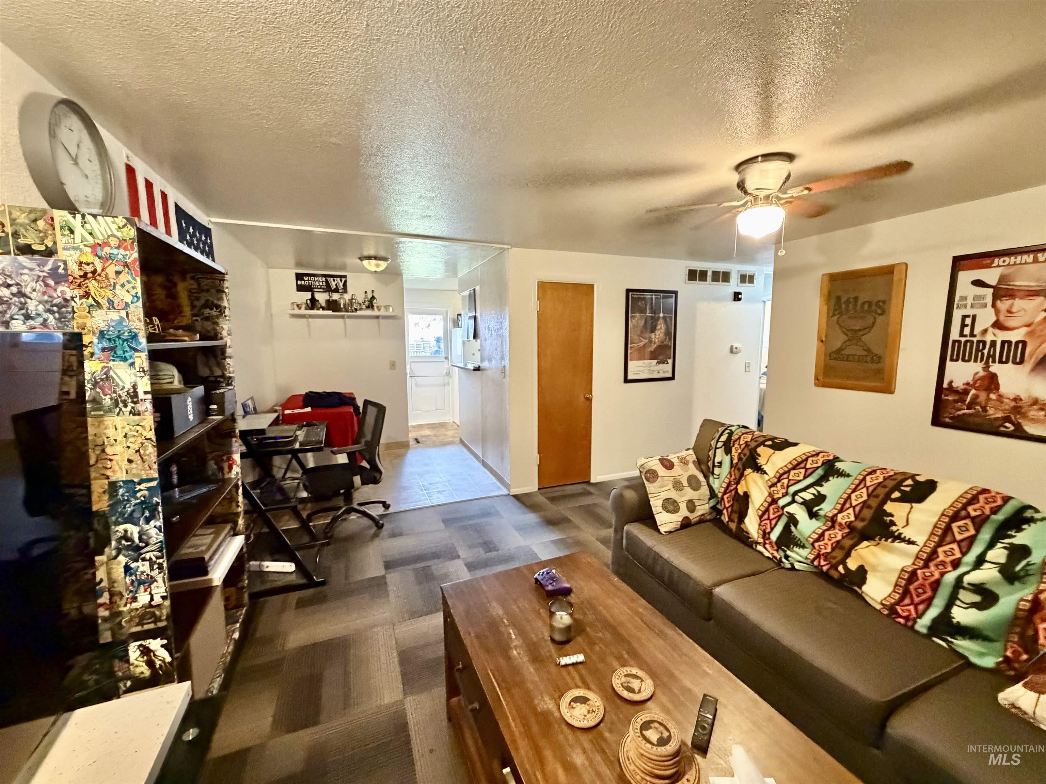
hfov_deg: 102.1
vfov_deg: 85.7
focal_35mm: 14
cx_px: 523
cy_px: 392
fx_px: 423
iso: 1000
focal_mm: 2.22
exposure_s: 1/60
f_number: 2.2
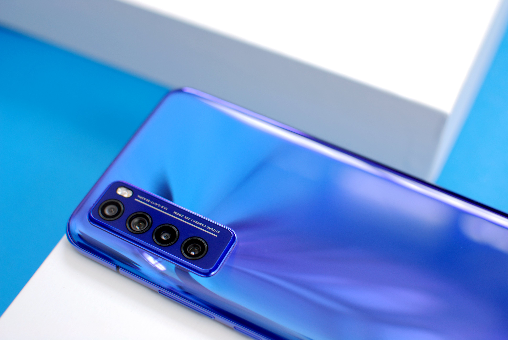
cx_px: 254
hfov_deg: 37.8
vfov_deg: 25.8
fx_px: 742
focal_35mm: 52
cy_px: 170
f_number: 2.8
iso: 200
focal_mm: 35
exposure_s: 1/80
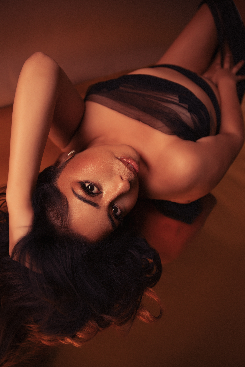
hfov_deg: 51.3
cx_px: 118
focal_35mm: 25
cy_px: 189
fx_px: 255
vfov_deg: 71.5
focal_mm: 24
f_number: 2.8
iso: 200
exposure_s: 1/160
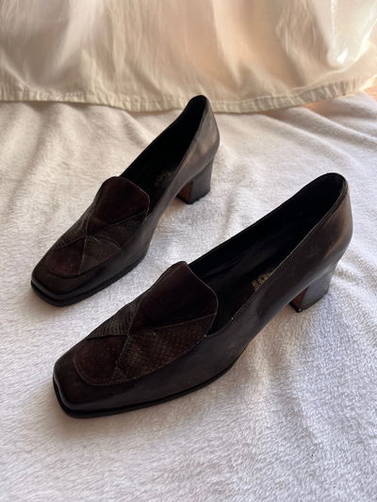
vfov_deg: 67.3
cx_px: 188
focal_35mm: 26
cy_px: 251
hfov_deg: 53.1
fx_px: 377
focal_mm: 5.1
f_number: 1.6
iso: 40
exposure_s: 1/245
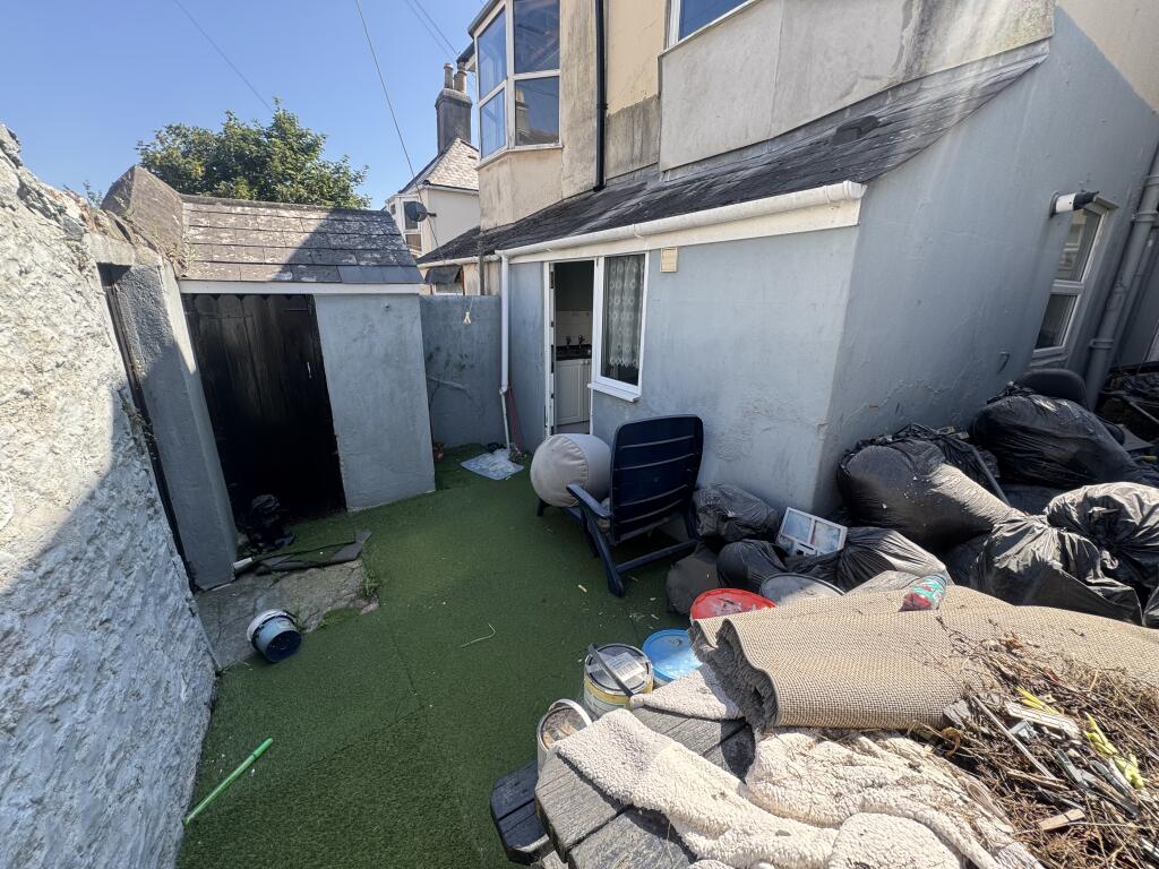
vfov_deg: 85.7
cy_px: 434
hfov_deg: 102.1
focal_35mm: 14
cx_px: 580
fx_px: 469
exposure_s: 1/311
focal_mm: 2.22
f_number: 2.2
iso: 40
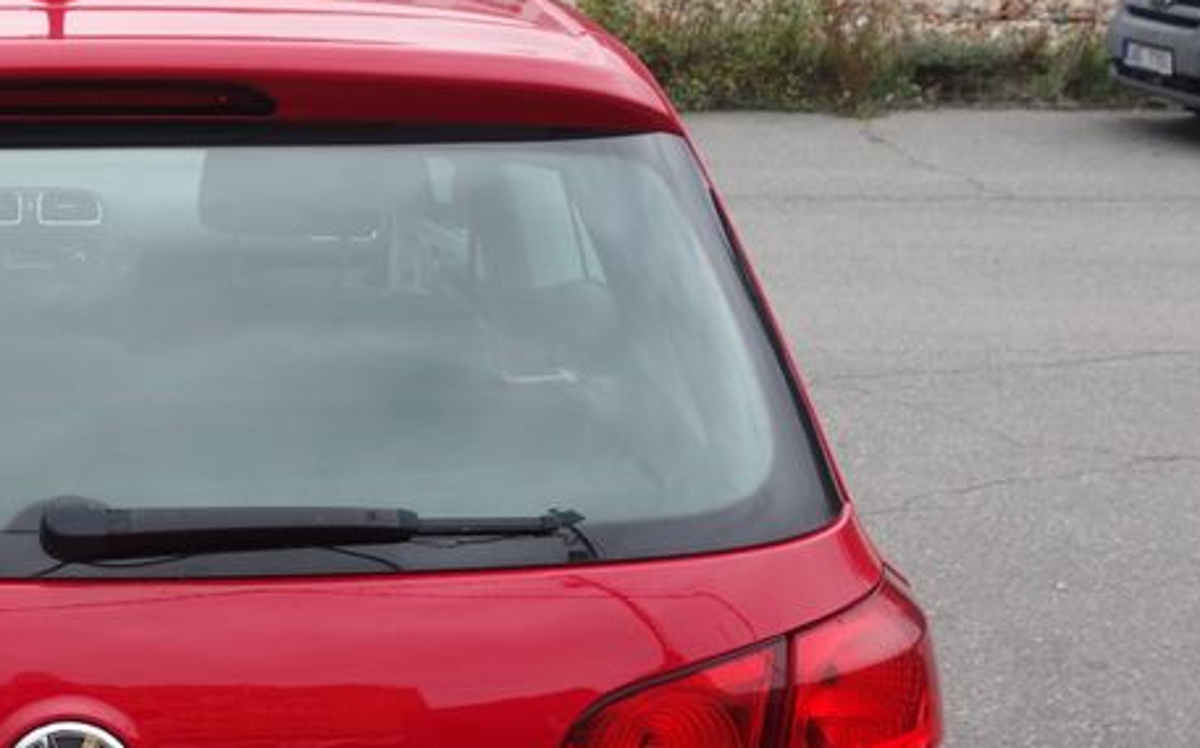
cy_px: 615
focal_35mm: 64
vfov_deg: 20.0
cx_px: -24
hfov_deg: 29.7
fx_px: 2092
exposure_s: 1/100
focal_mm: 10.4
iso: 125
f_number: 4.5
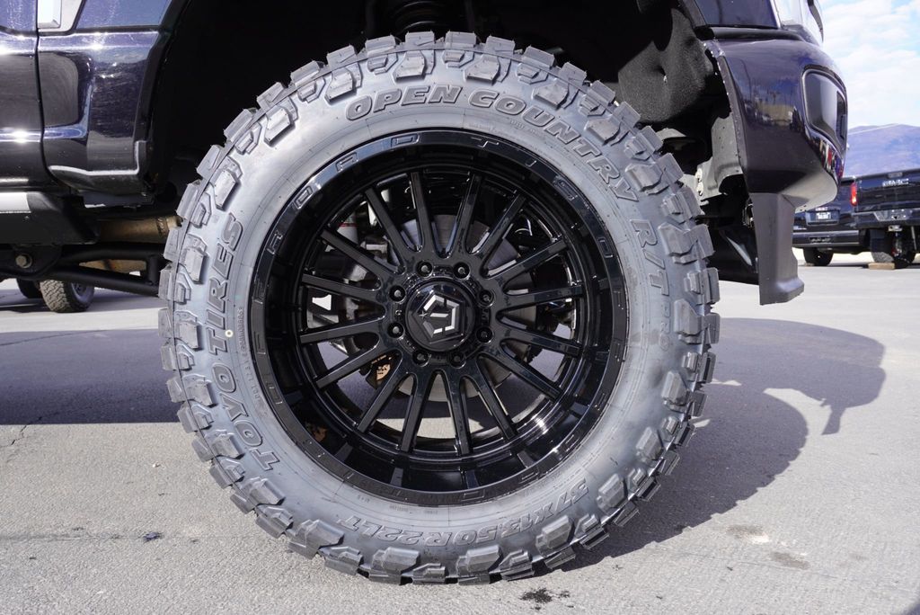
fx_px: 767
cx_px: 460
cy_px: 308
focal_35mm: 30
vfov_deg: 43.7
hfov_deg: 61.9
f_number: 7.1
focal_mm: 20
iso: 100
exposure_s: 1/100
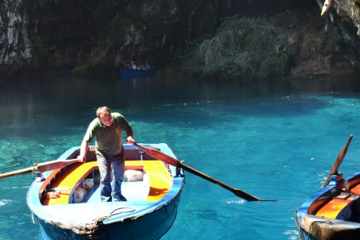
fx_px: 620
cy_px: 144
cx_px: 242
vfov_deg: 21.9
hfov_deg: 32.1
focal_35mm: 62
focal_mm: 26
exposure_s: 1/125
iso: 280
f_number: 5.6
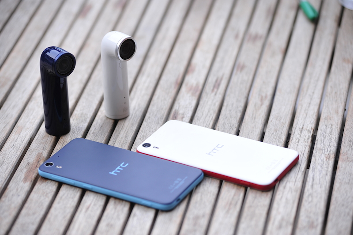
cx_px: 176
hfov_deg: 17.1
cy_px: 118
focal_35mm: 120
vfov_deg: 11.4
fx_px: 1176
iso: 500
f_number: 4
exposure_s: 1/400
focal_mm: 120
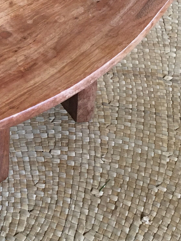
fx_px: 551
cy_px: 116
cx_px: -36
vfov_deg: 24.7
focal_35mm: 79
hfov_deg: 17.8
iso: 200
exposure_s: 1/33
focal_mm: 4.15
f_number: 2.2
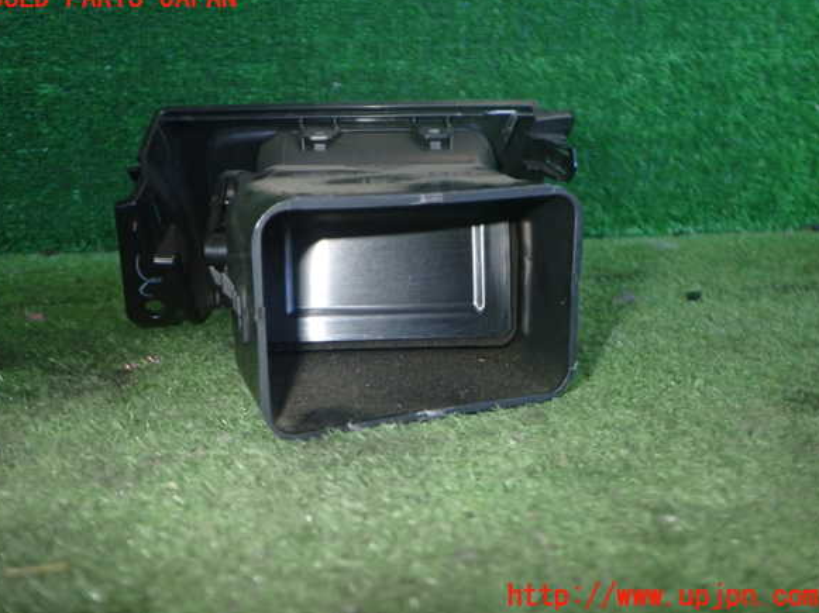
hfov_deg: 58.4
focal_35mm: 31
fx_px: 733
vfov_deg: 45.4
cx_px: 403
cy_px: 297
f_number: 6.3
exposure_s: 1/30
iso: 500
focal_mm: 5.4
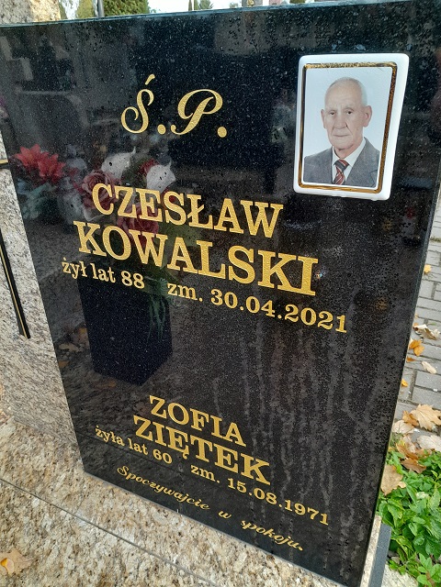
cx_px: 220
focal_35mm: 27
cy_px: 294
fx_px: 459
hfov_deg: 51.4
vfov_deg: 65.3
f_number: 1.8
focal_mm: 4
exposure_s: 1/50
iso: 64
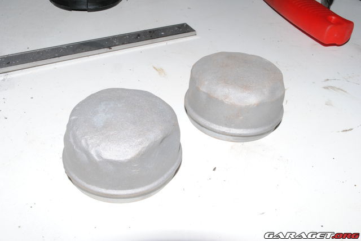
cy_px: 120
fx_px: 391
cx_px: 180
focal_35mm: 39
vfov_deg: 34.3
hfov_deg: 49.5
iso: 800
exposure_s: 1/125
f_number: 29
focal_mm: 26
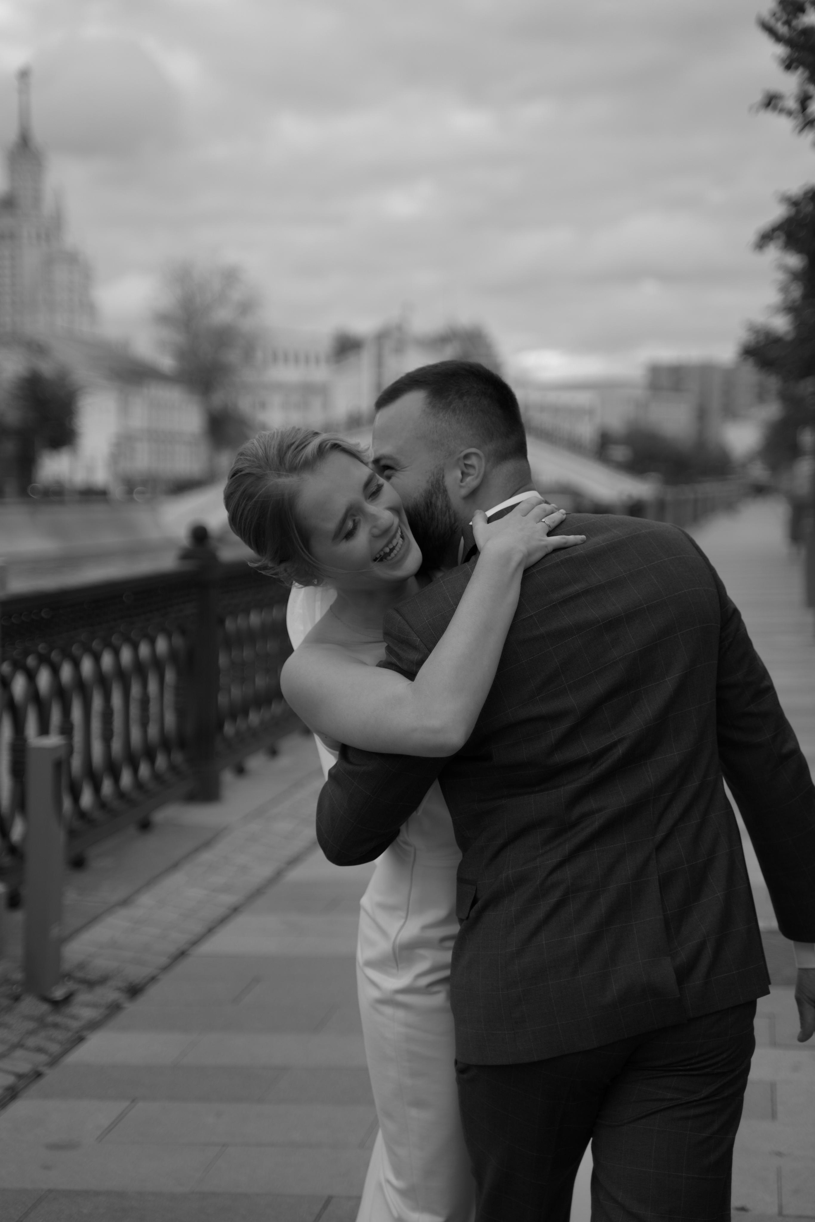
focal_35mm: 60
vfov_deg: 33.4
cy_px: 611
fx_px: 2037
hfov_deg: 22.6
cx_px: 408
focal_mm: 60
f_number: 2.8
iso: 125
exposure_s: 1/640
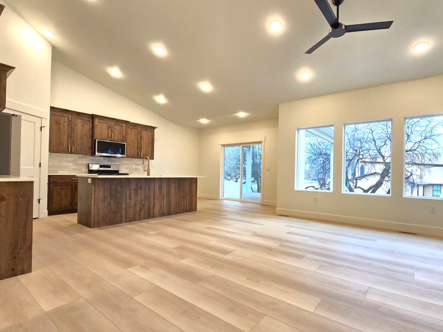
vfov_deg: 78.0
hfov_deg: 93.9
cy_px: 177
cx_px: 252
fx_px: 205
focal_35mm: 16
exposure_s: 1/60
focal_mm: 2.2
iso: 125
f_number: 2.2
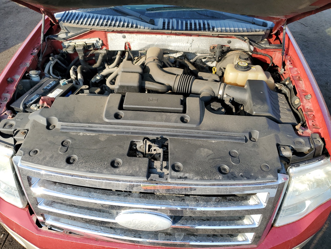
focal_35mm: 26
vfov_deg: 53.1
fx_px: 249
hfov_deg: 67.3
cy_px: 124
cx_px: 166
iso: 50
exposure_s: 1/833
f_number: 1.5
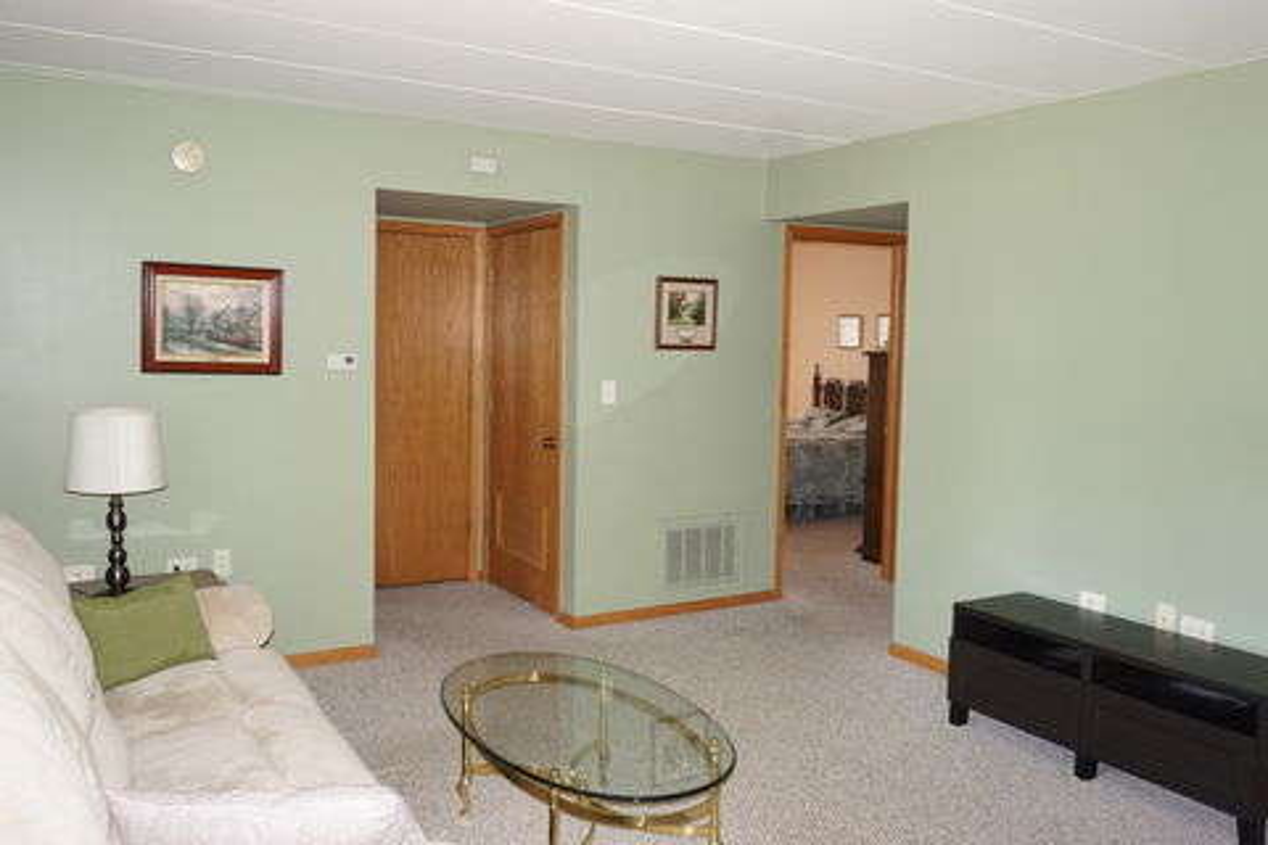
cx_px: 634
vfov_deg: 43.6
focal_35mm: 30
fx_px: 1057
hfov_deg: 61.9
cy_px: 422
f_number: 4
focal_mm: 20
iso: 1600
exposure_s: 1/80
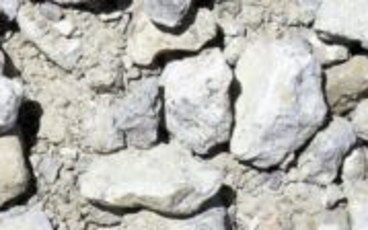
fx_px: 2368
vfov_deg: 5.6
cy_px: 115
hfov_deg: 8.8
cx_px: -21
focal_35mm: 236
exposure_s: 1/387
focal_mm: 9.2
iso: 64
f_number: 8
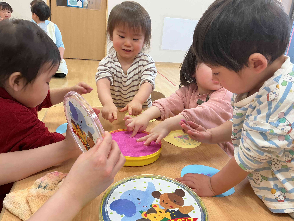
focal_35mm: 29
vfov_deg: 48.2
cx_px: 147
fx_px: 246
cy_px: 110
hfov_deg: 61.7
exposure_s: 1/50
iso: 32
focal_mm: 3
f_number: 1.8
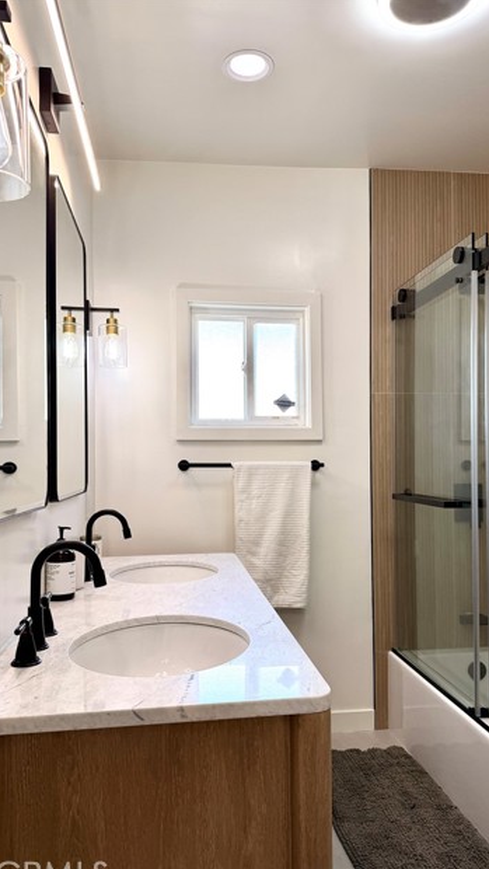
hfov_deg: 42.9
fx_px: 622
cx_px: 266
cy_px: 446
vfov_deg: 69.8
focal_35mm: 27
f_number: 1.78
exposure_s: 1/188
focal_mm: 6.76
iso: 100
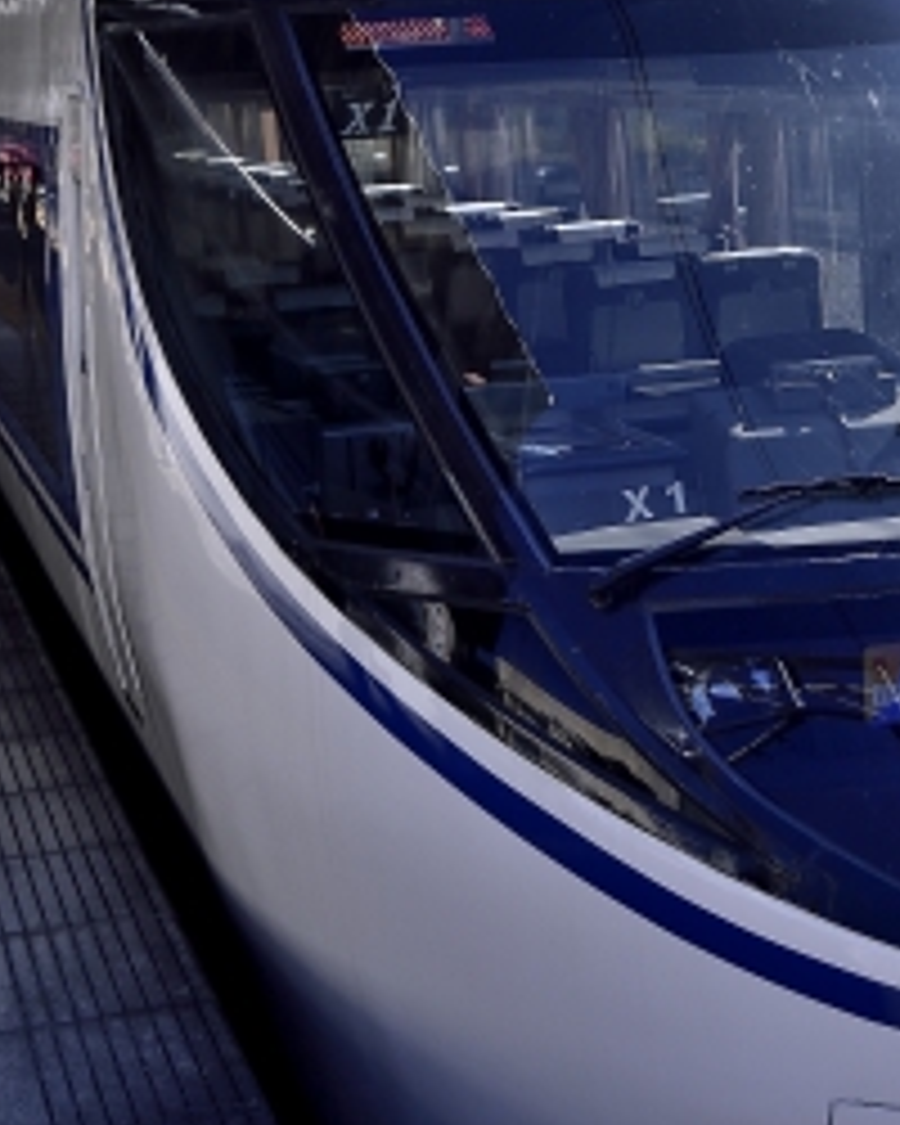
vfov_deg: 23.5
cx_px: 576
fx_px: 2697
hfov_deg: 18.9
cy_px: 387
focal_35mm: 81
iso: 320
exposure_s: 1/800
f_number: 4.2
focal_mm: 24
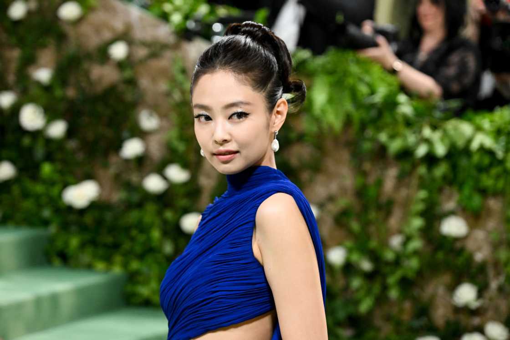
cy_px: 170
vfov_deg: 11.4
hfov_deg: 17.1
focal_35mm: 120
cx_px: 255
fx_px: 1700
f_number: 4.5
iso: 2500
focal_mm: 120
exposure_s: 1/400
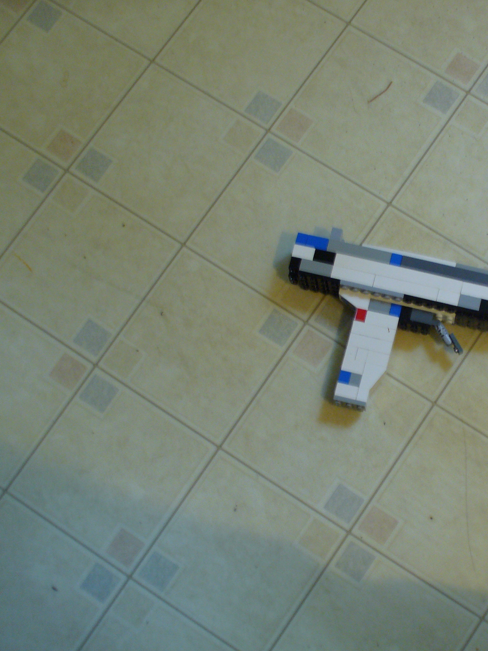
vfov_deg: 29.4
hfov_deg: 21.8
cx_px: 421
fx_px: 1241
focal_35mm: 66
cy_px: 328
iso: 100
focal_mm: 7.9
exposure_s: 1/8
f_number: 3
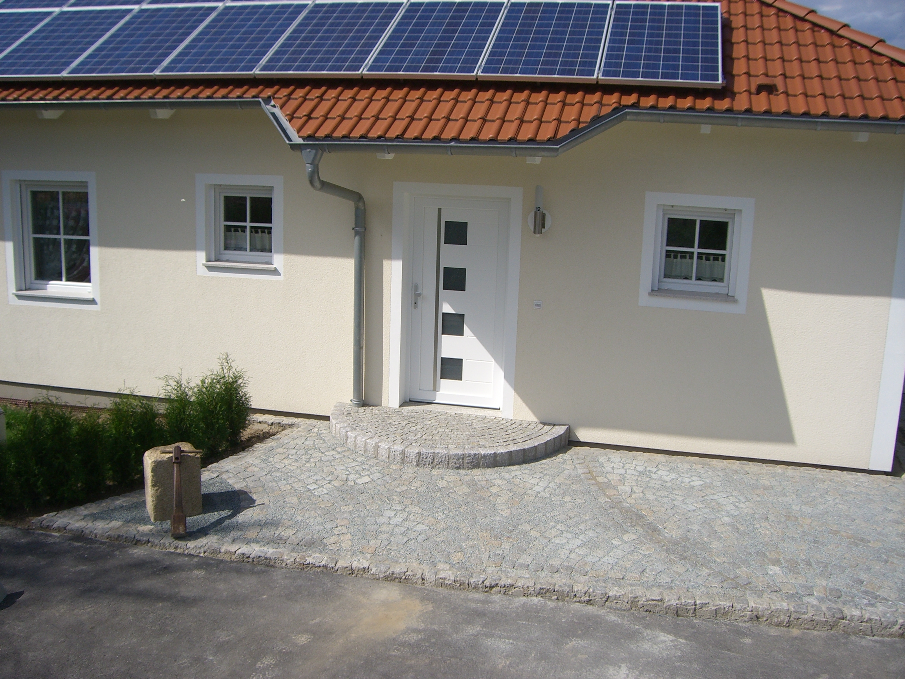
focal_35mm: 38
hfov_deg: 49.0
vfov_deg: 37.7
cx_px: 452
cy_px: 340
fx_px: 993
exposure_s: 1/1250
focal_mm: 6.2
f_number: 4.3
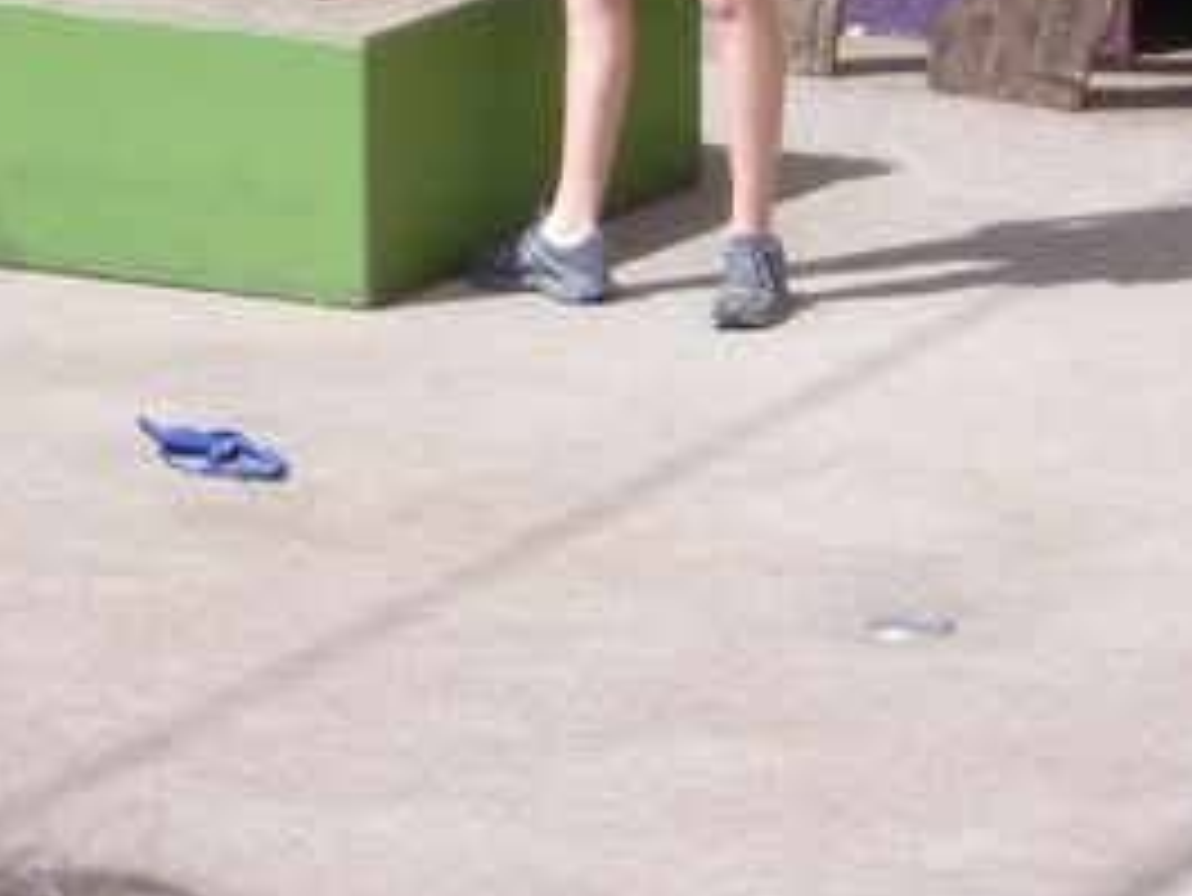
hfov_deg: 4.7
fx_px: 14573
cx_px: 387
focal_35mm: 423
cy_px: -90
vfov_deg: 3.5
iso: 250
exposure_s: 1/125
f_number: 6.9
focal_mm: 25
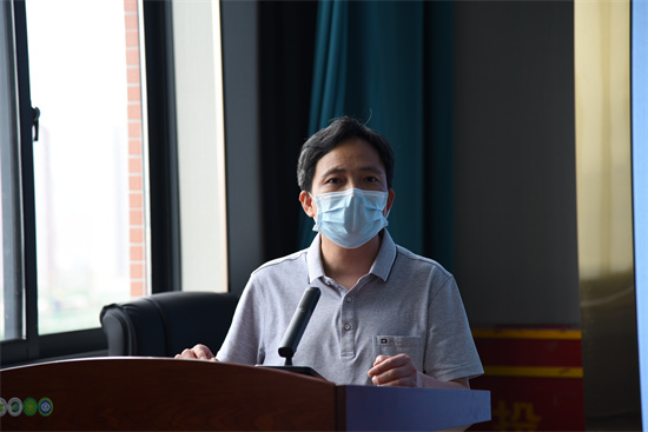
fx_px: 2160
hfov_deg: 17.1
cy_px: 216
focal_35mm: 120
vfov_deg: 11.4
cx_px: 324
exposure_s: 1/60
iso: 160
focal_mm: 120
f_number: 4
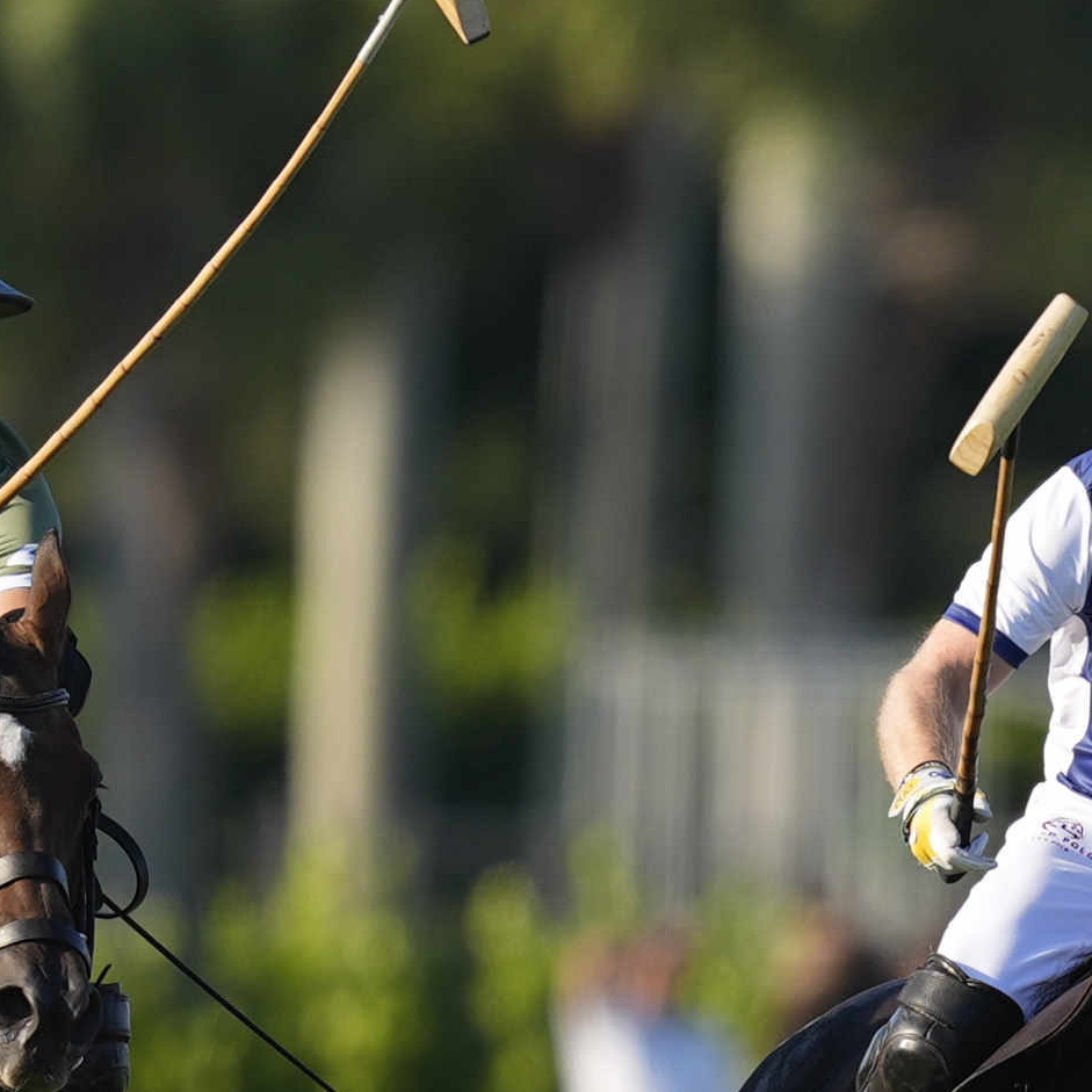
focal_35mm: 2135
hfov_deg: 0.8
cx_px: 1333
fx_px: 76199
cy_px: 1259
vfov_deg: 0.8
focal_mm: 400
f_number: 2.8
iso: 250
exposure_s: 1/2500
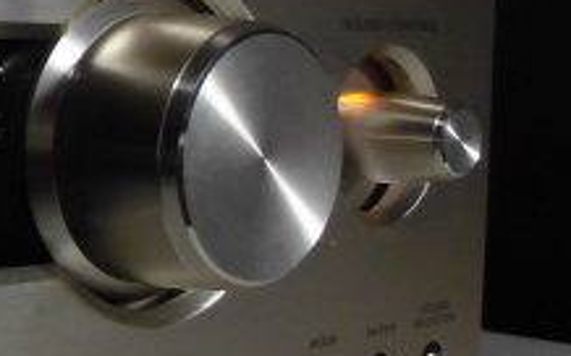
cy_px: 175
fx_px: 1260
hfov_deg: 21.7
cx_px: -265
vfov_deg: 16.1
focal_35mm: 81
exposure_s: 1/60
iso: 200
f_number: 3.5
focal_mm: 4.6
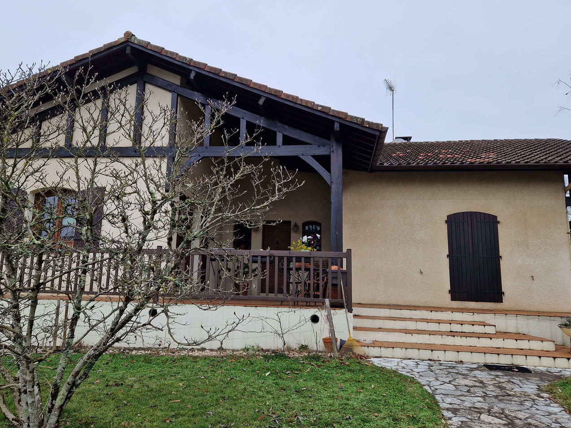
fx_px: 478
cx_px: 273
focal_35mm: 29
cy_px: 200
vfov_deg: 48.2
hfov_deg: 61.6
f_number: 1.8
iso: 50
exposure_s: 1/238
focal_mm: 5.4
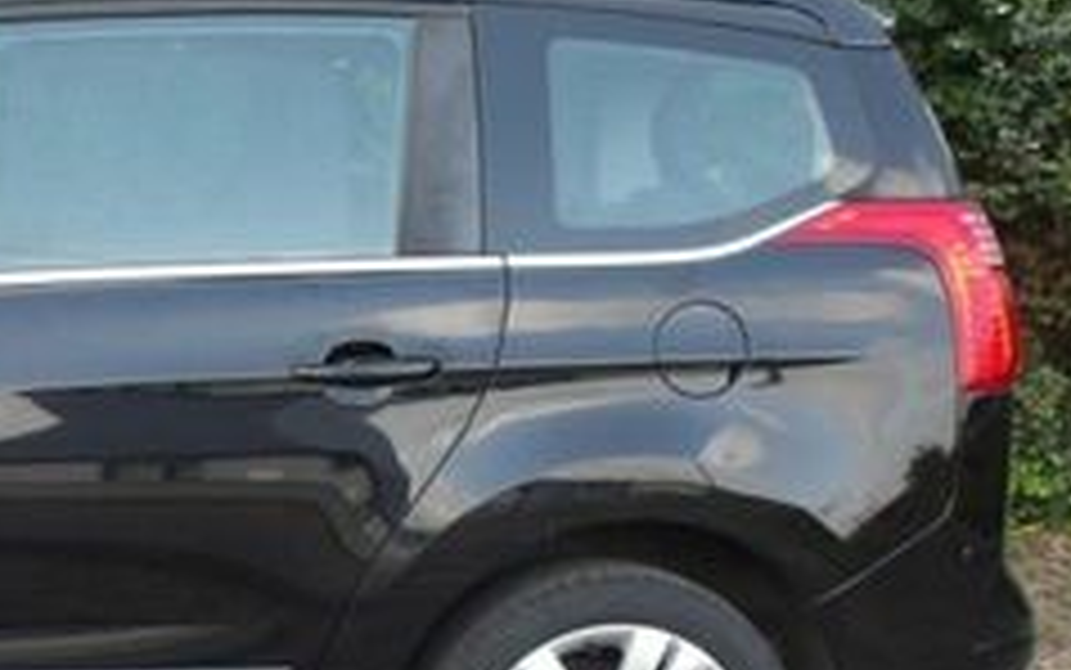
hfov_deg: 25.7
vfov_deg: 17.6
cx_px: -202
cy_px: 701
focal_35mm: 72
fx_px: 2103
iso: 100
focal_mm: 4.9
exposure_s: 1/146
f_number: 3
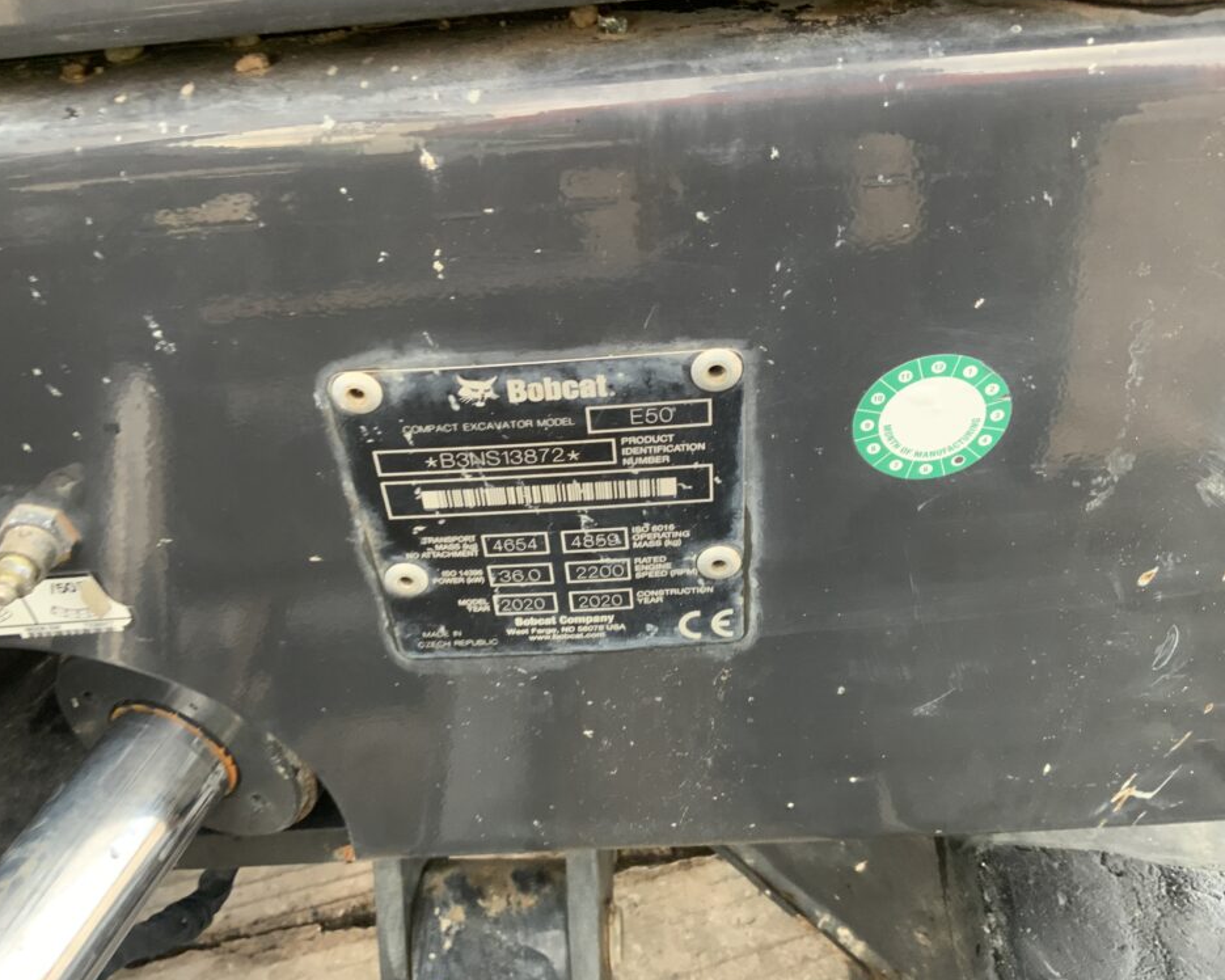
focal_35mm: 31
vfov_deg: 47.1
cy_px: 487
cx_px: 596
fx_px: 1124
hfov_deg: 57.2
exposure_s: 1/60
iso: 125
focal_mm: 3
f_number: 1.8
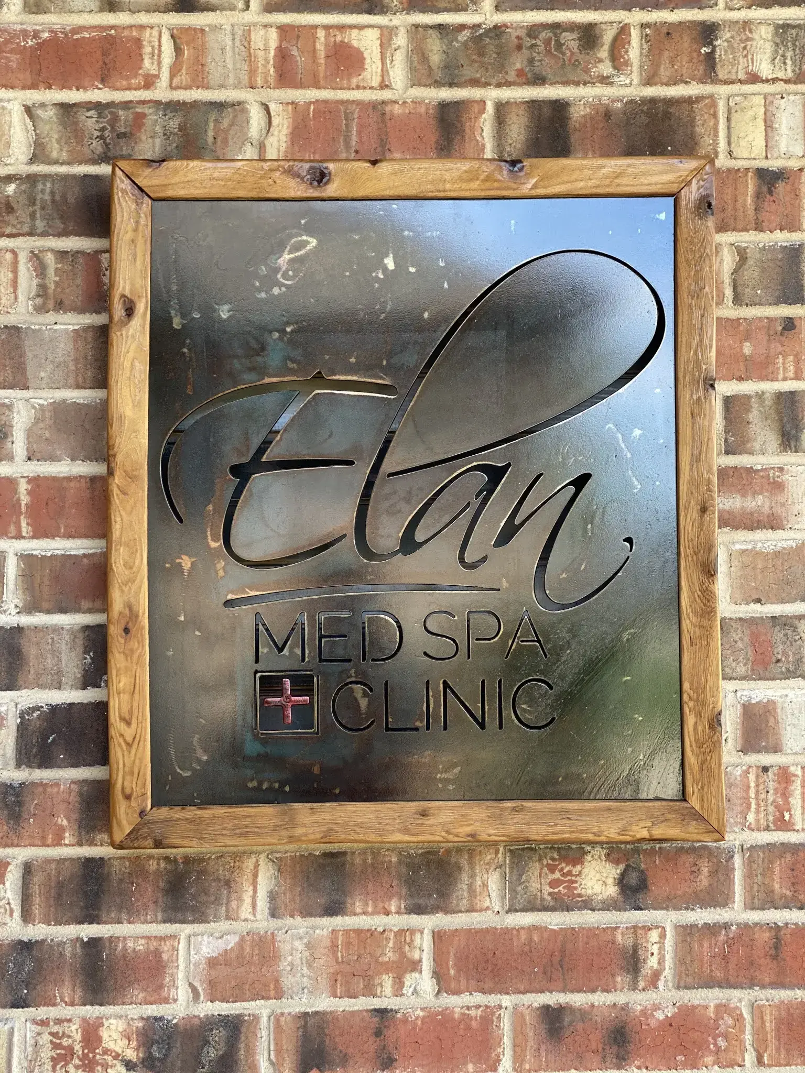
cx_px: 402
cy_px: 536
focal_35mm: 52
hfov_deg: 28.0
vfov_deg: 36.8
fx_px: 1612
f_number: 2
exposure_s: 1/122
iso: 64
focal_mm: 6
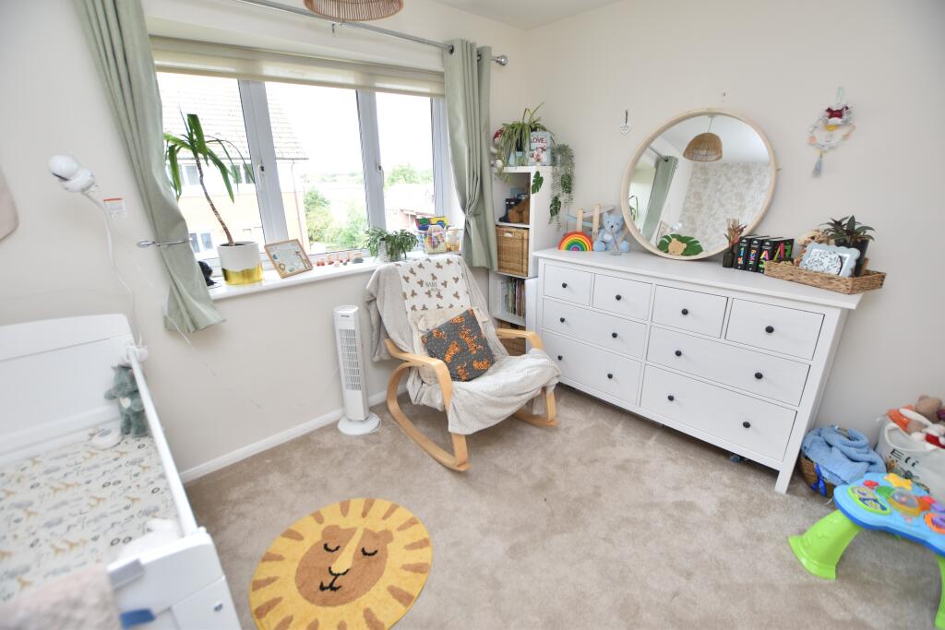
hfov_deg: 100.4
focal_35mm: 15
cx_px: 472
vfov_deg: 77.3
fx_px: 394
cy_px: 315
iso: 100
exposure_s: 1/50
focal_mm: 10
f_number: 3.5
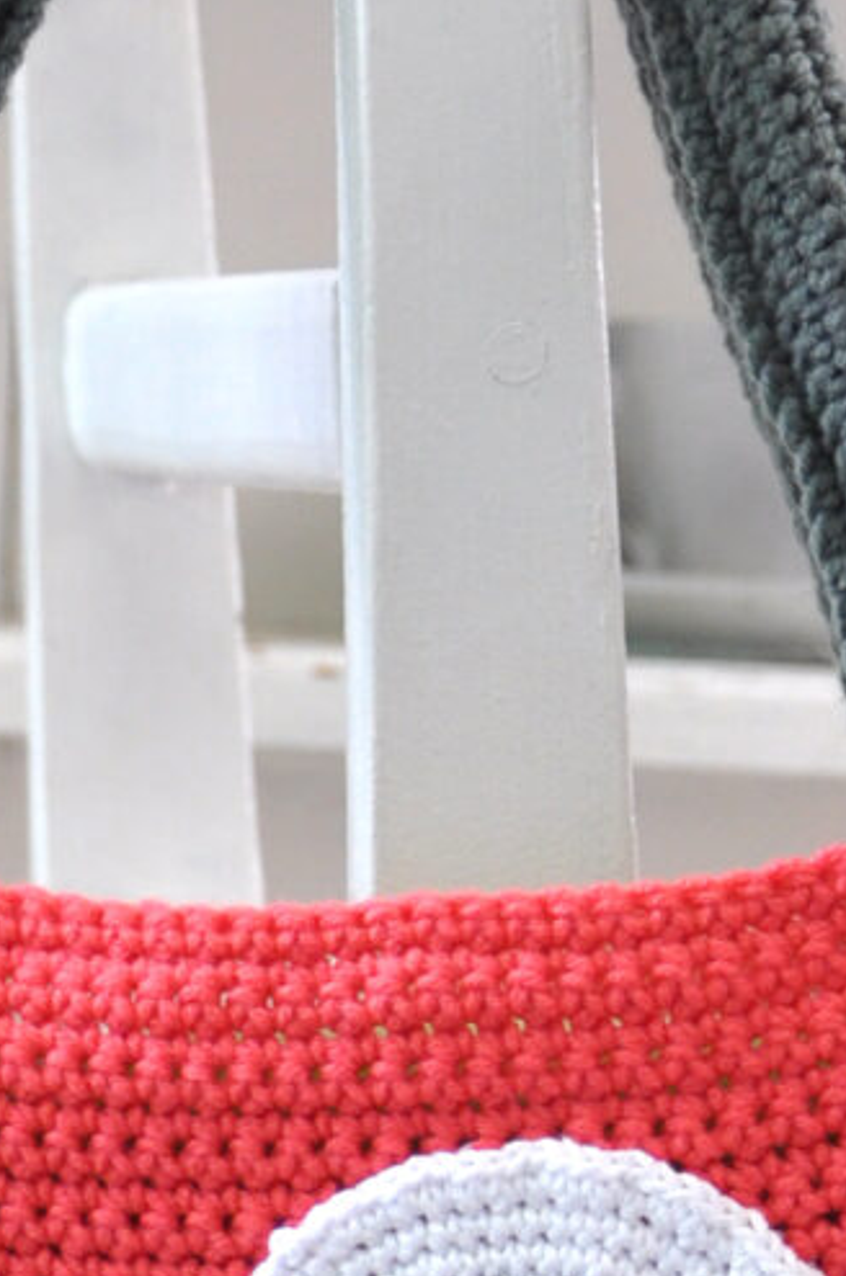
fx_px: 9345
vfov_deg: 7.8
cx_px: 113
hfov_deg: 5.2
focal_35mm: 264
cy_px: 1312
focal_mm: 34
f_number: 4.2
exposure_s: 1/15
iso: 400
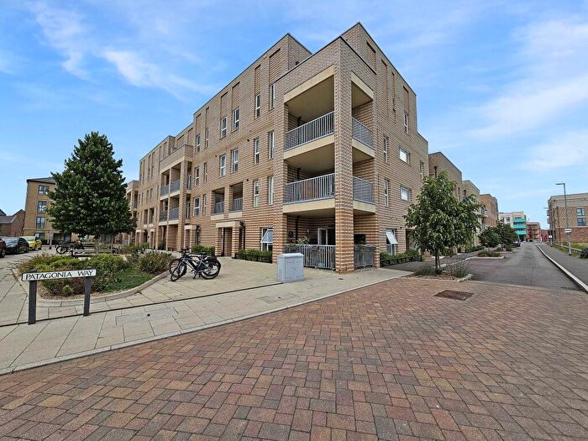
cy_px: 220
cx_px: 294
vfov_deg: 89.9
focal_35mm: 13
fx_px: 221
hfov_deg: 106.2
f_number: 2.2
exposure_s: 1/2643
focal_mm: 2.2
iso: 50
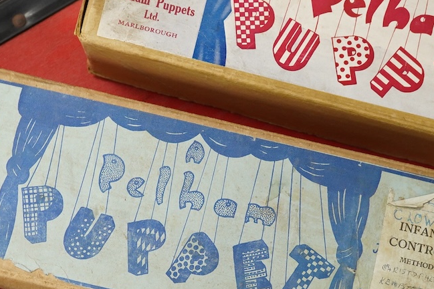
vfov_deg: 17.4
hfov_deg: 25.9
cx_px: 176
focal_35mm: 78
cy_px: 234
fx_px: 940
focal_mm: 30
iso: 2000
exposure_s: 1/100
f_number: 8
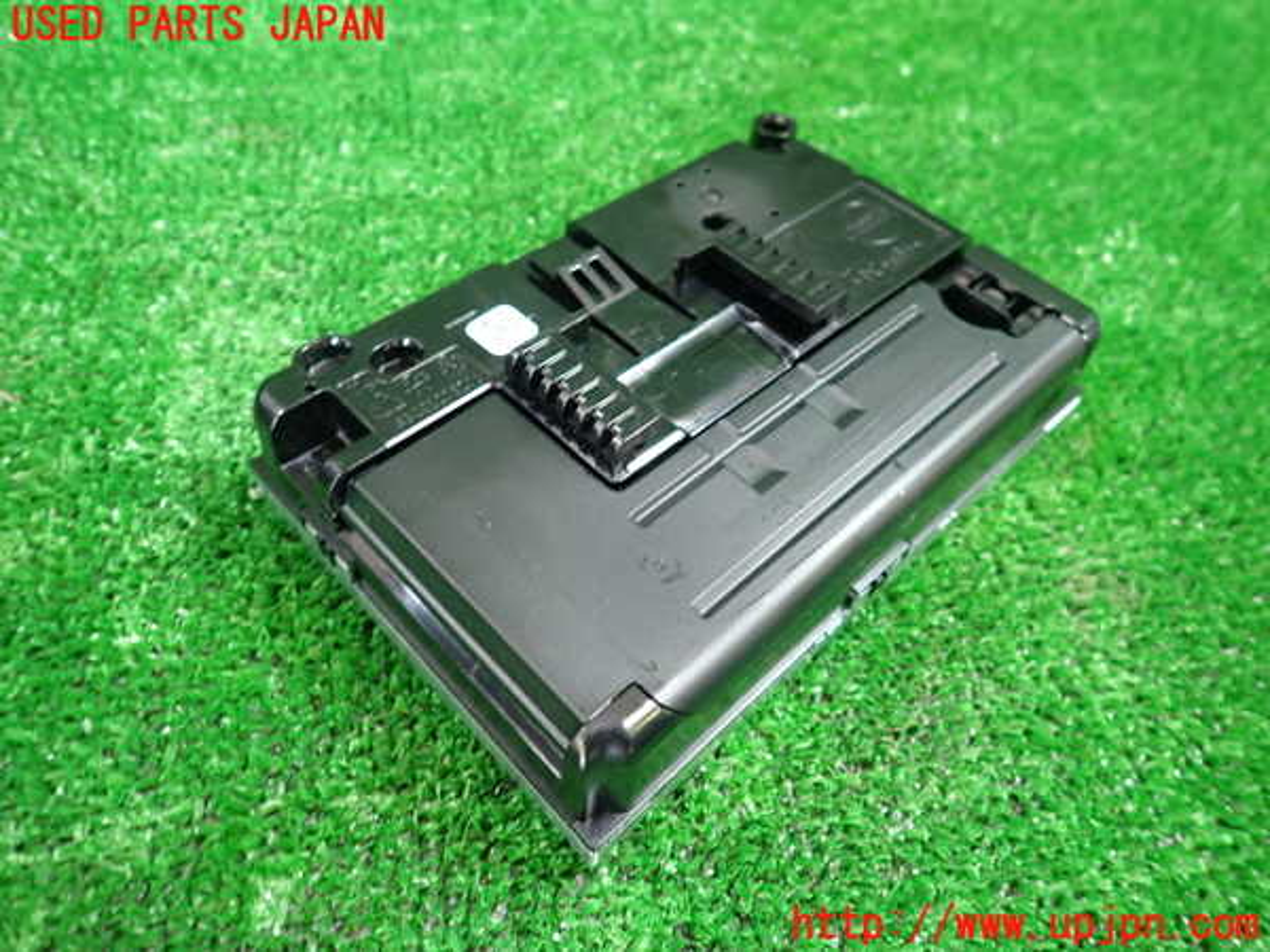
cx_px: 635
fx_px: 917
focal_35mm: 25
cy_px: 476
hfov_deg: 69.4
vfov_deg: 54.9
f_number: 2
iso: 400
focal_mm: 4.5
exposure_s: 1/30
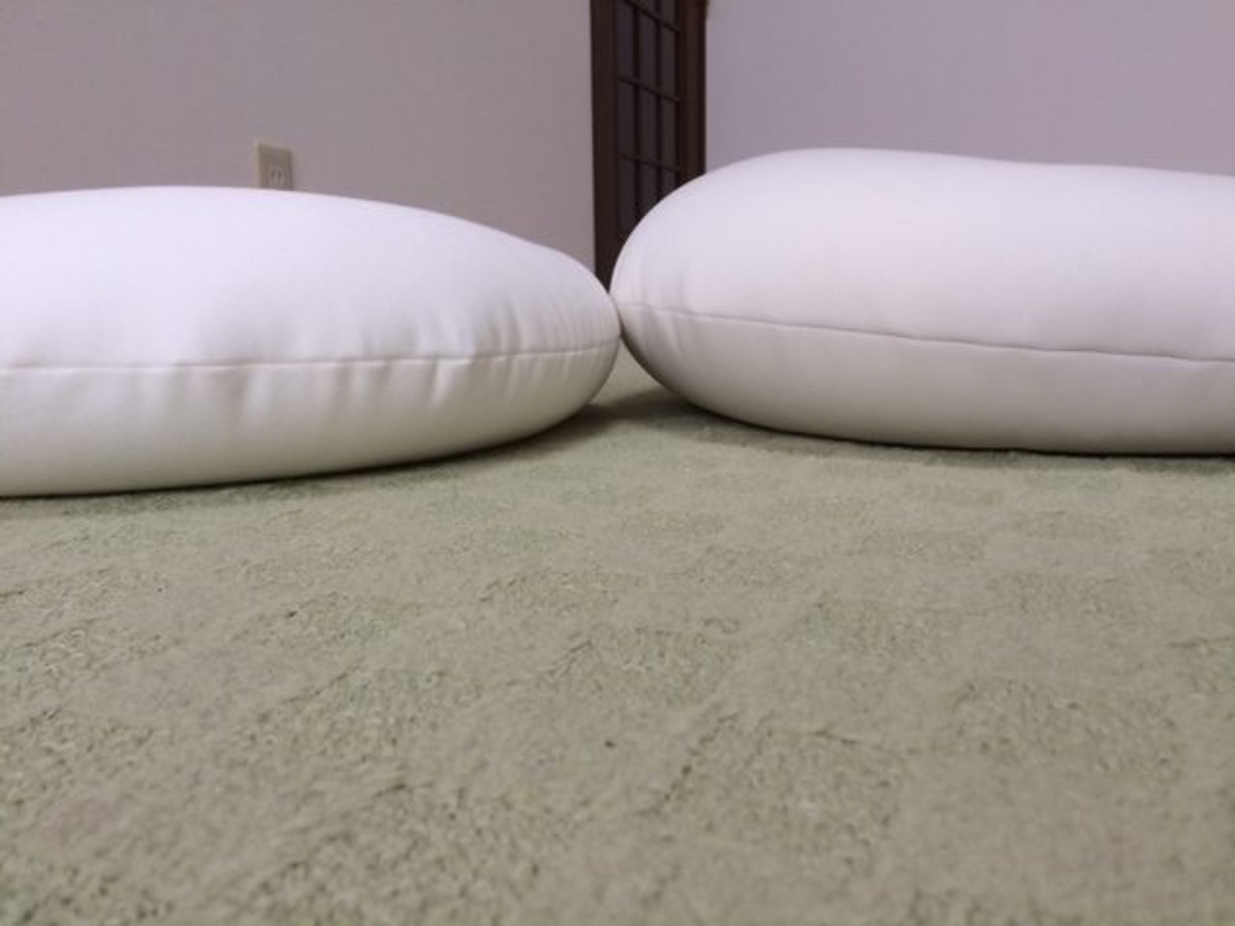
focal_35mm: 29
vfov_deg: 48.2
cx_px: 618
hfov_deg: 61.7
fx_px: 1035
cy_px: 463
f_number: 2.2
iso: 32
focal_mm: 4.15
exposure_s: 1/40
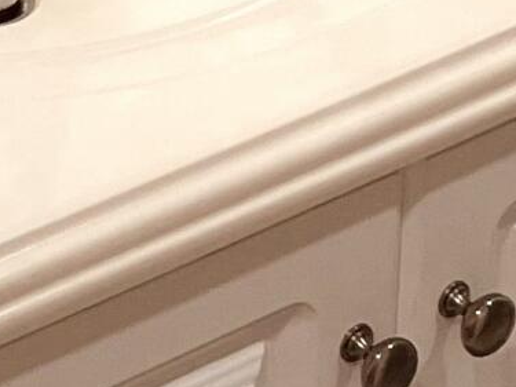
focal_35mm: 208
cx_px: 48
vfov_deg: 6.6
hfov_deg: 9.5
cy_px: -713
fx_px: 3100
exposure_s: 1/120
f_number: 1.6
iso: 80
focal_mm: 4.2
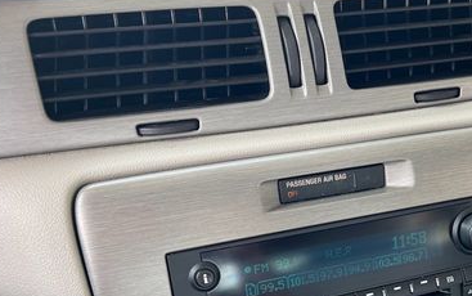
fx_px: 618
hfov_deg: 41.0
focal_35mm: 48
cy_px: 212
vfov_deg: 26.7
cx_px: 331
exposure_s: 1/121
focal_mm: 5.7
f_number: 1.5
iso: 80
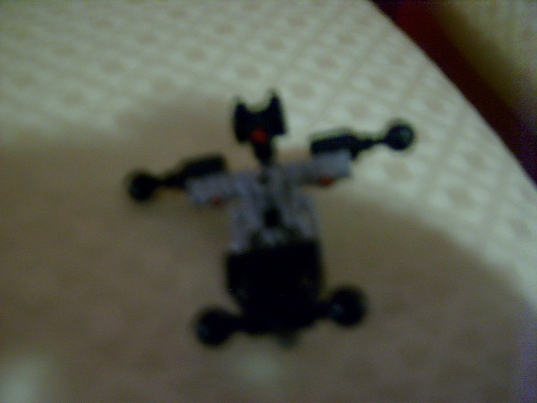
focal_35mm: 35
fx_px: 543
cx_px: 268
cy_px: 202
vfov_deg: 40.7
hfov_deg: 52.6
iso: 200
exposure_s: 1/2
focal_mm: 5.8
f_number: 2.8
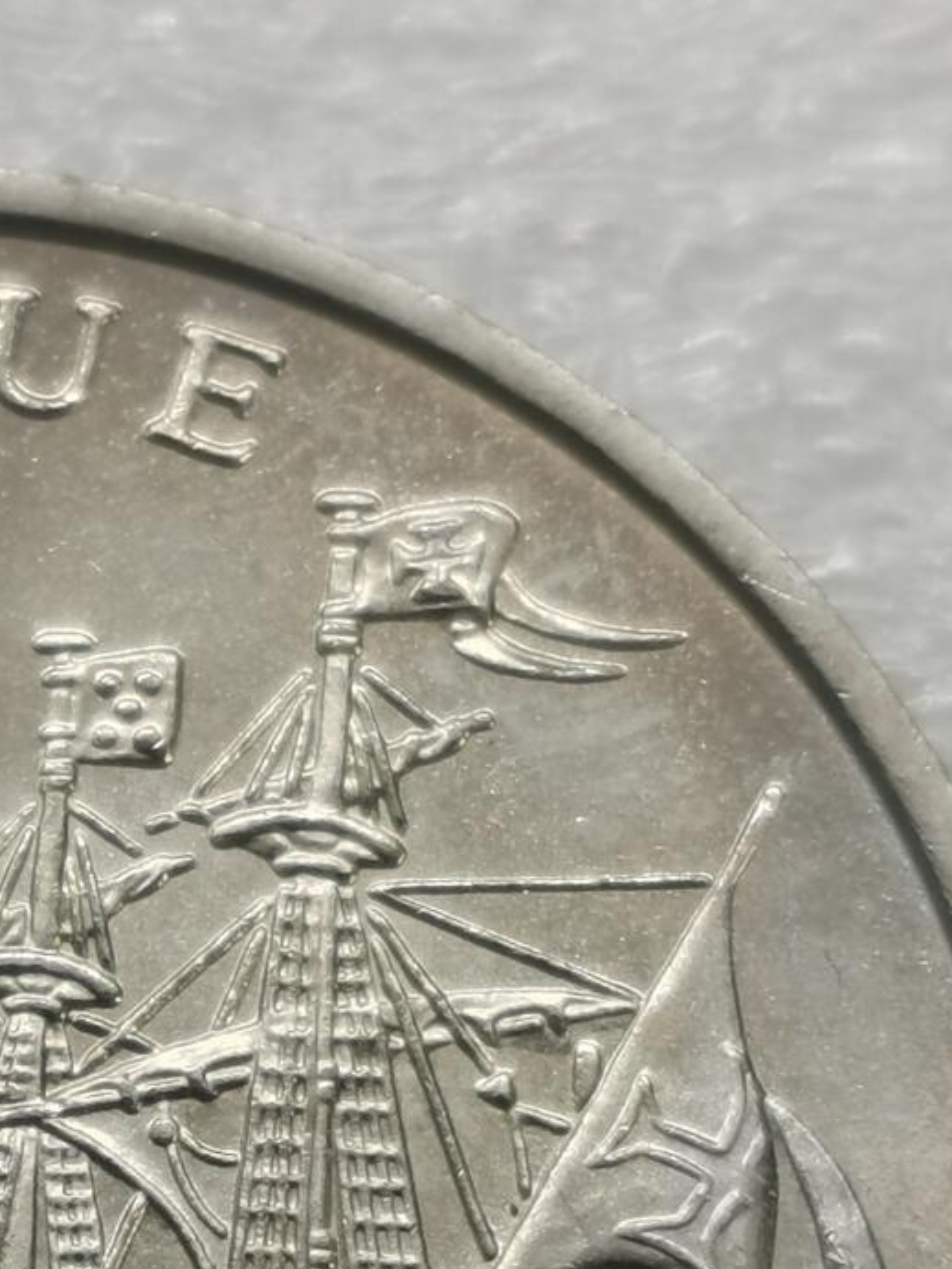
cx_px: -139
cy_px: 1229
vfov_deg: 11.1
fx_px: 6490
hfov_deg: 8.3
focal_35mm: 177
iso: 50
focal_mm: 5.56
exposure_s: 1/131
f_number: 1.6
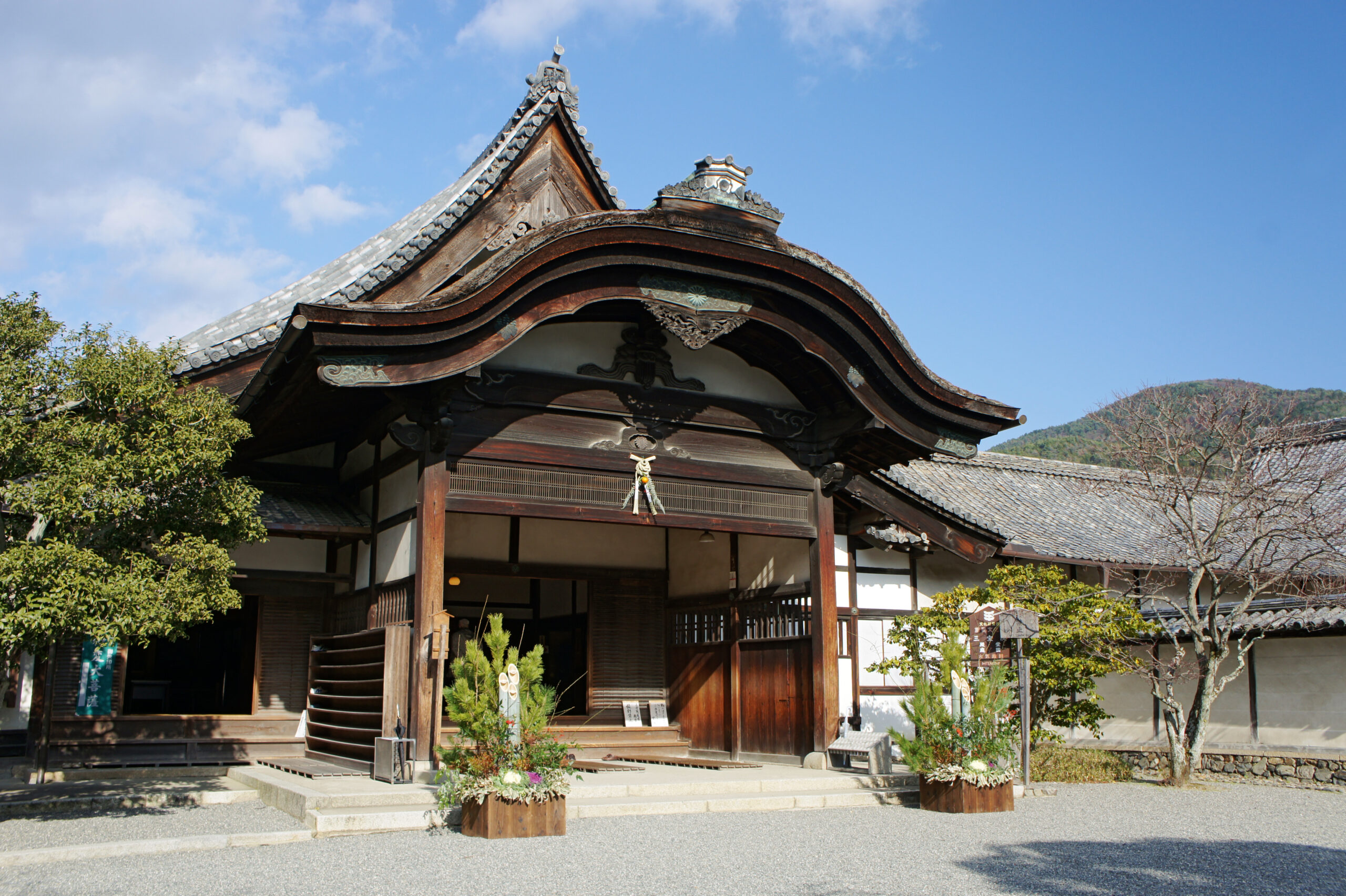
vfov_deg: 39.9
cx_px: 673
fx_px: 1233
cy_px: 448
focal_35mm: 33
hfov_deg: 57.2
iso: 200
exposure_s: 1/80
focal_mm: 22
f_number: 8
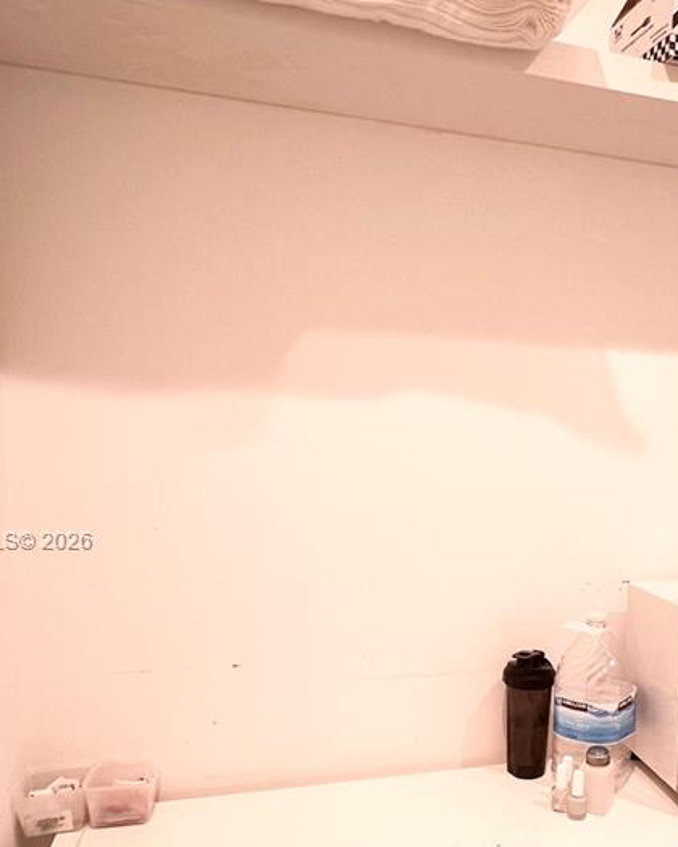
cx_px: 518
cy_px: 542
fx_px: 727
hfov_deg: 47.9
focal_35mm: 29
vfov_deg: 59.5
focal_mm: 1.57
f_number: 1.8
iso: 160
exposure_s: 1/60
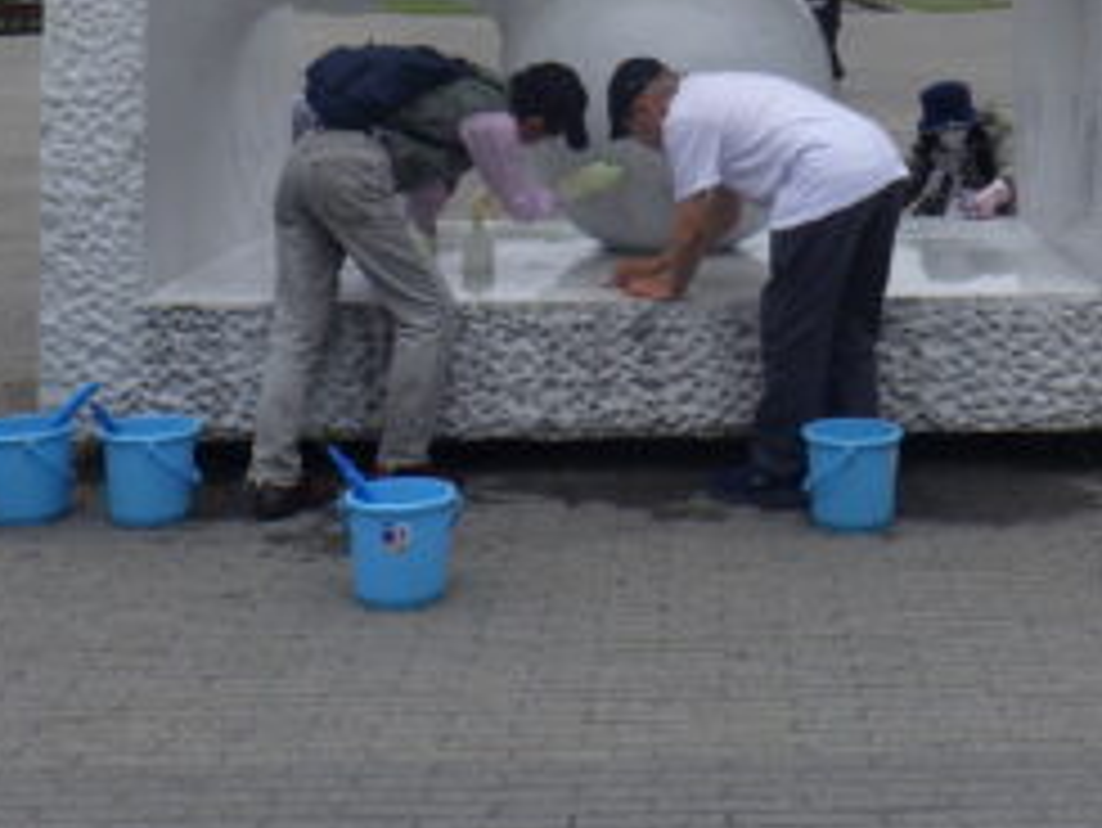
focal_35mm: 65
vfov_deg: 21.4
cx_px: 744
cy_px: -97
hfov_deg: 29.6
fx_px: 2070
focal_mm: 5
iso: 125
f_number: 4.2
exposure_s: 1/320
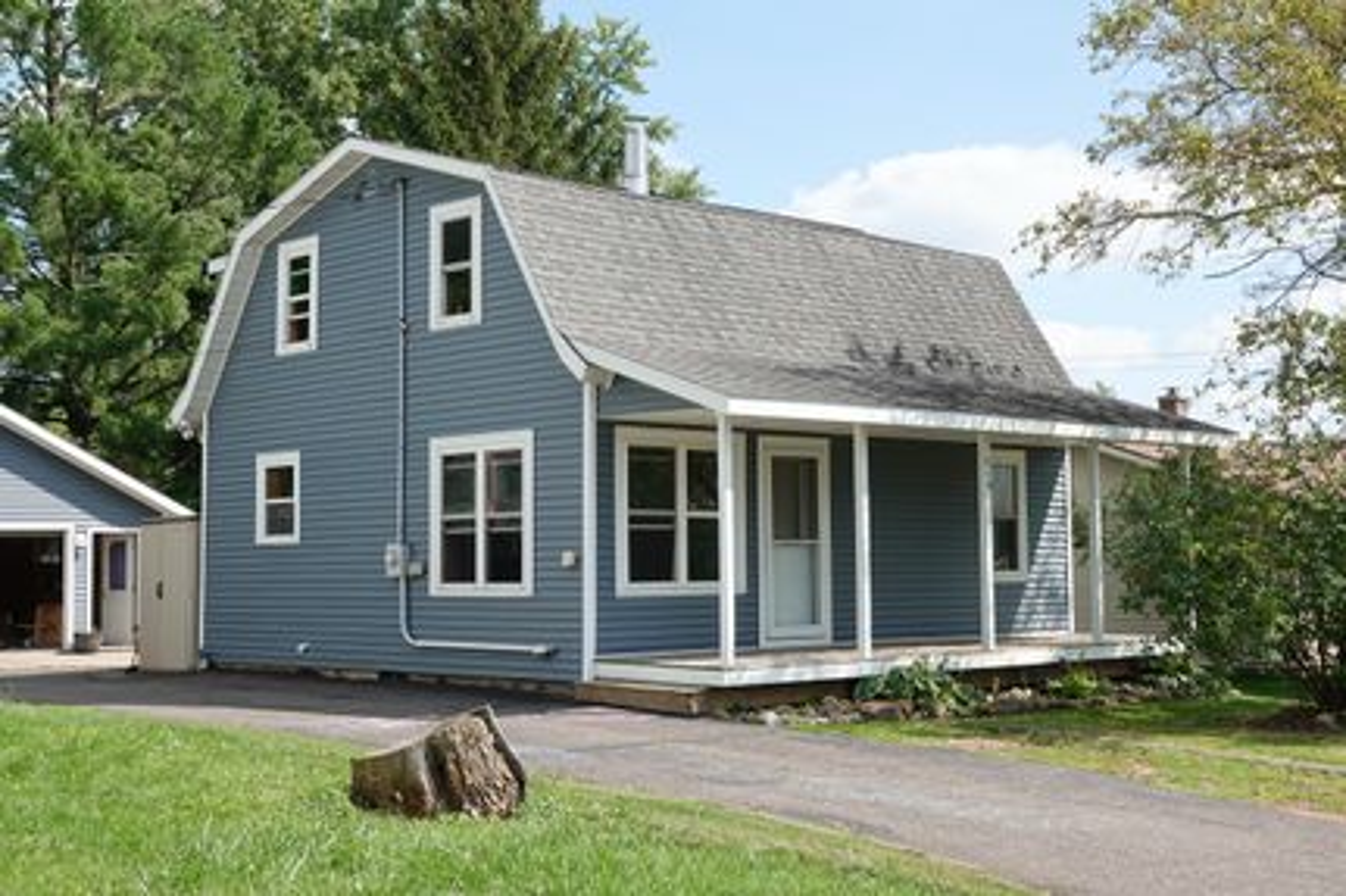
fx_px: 1794
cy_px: 448
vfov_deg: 28.1
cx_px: 673
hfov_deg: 41.1
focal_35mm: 48
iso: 100
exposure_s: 1/400
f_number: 4
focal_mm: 17.55
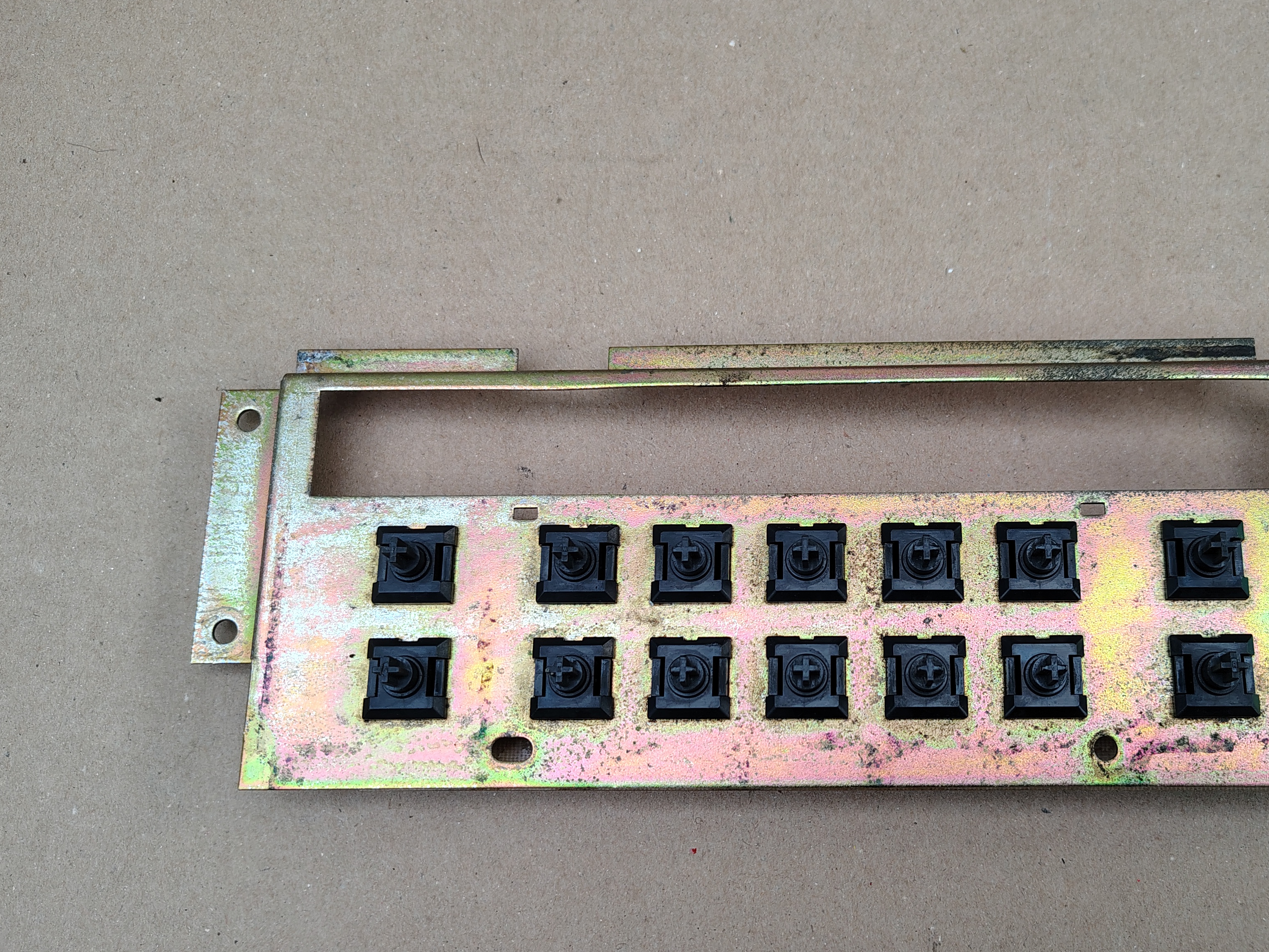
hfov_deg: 56.2
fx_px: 1173
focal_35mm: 32
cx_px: 791
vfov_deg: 44.0
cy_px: 565
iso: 133
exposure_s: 1/100
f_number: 1.8
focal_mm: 5.56
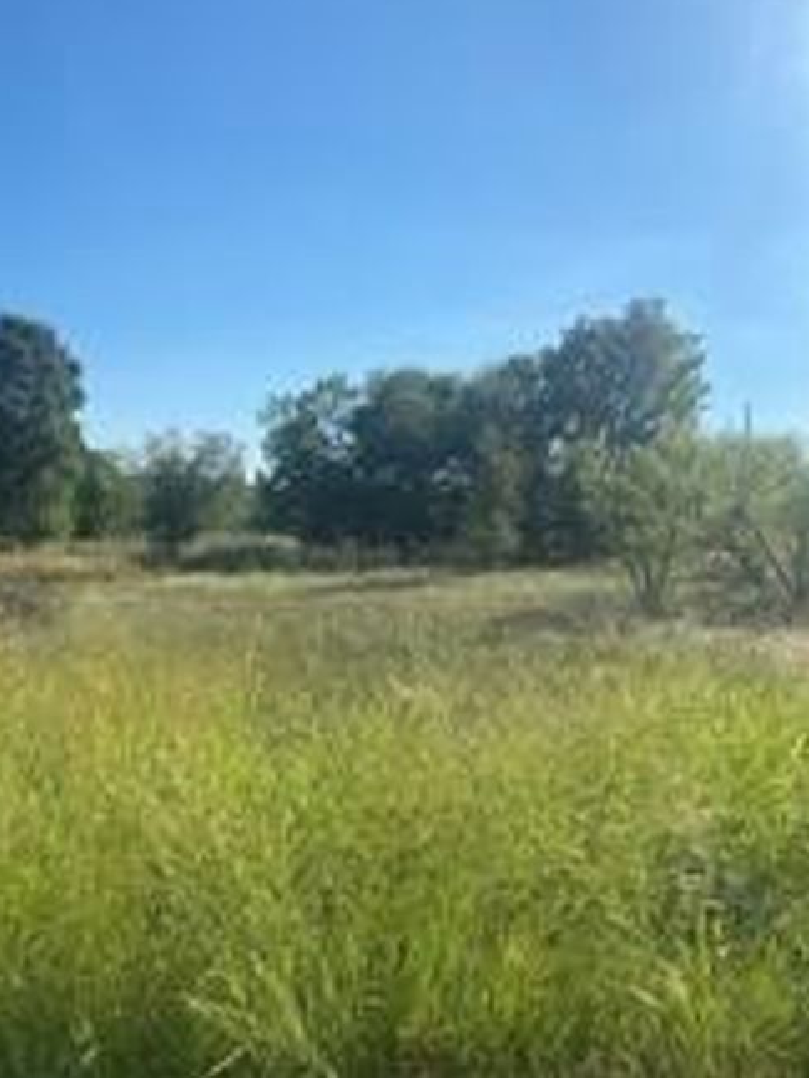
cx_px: 402
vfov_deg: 65.3
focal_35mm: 27
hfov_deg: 51.4
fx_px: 841
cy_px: 526
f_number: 1.8
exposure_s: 1/3846
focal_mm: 4.25
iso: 32
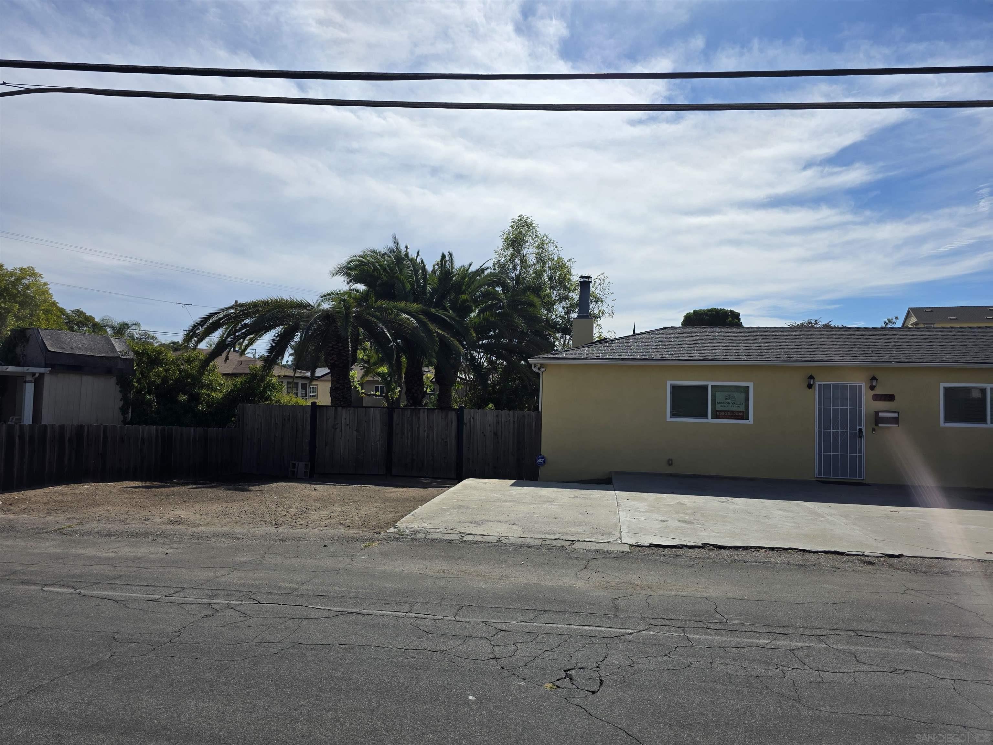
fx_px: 660
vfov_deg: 58.9
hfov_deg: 73.9
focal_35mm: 23
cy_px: 372
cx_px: 496
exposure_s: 1/7944
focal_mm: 6.3
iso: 50
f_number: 1.7
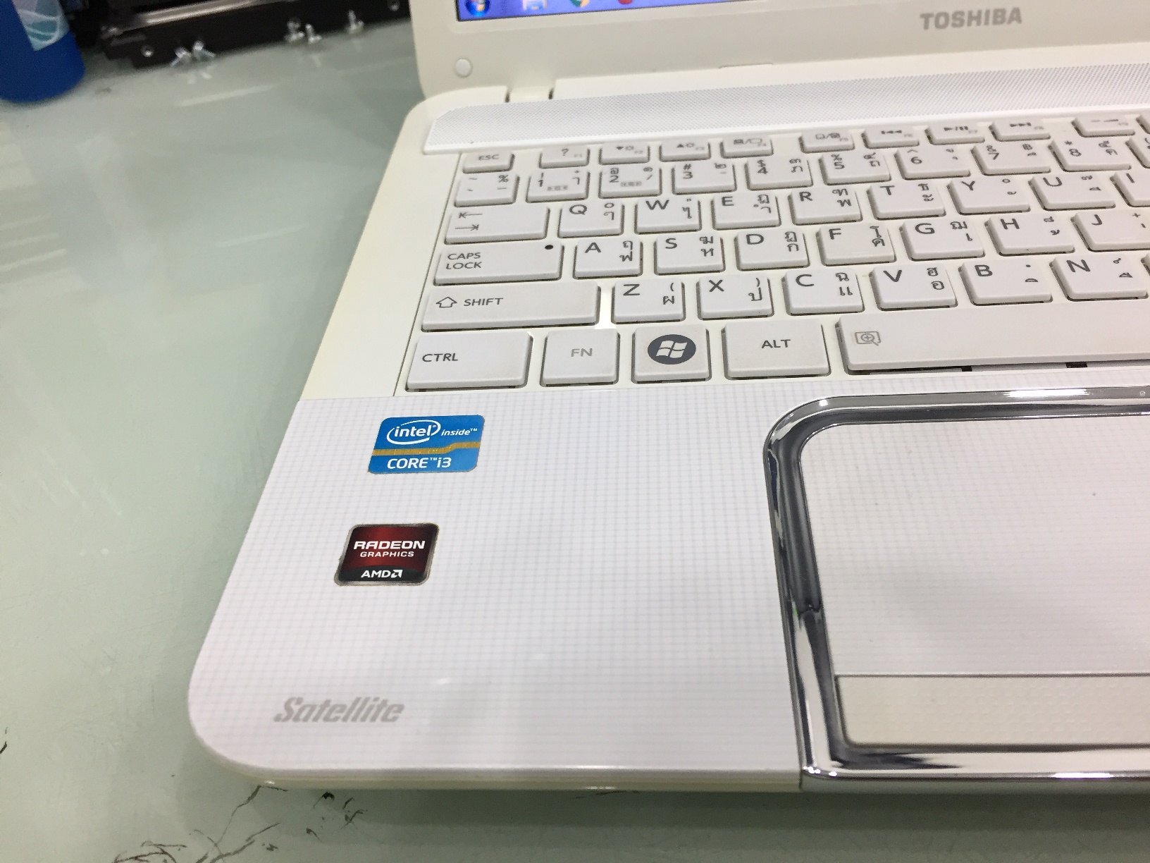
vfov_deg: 48.2
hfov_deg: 61.7
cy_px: 432
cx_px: 575
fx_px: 963
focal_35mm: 29
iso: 50
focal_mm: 4.15
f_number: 2.2
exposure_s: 1/33
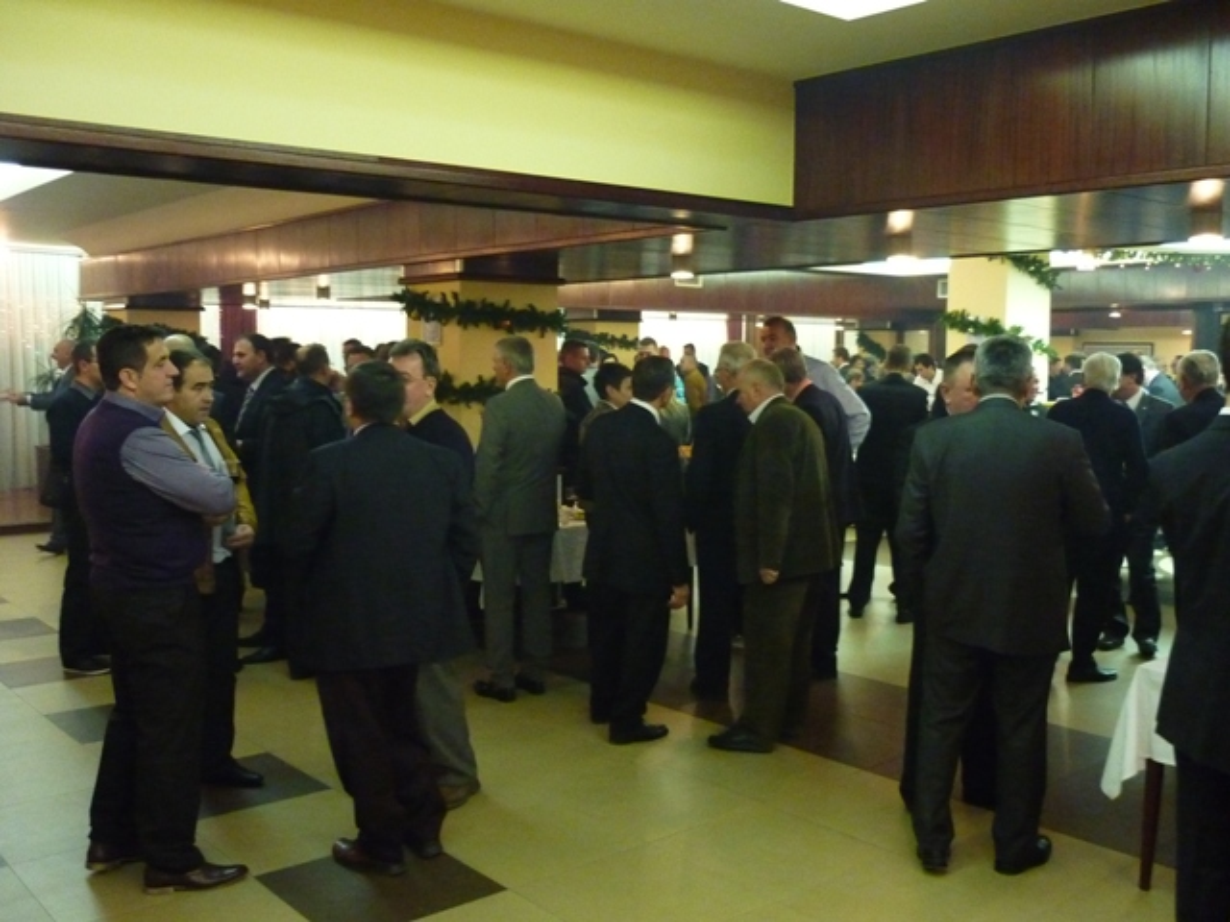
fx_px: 1173
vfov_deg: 42.9
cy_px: 461
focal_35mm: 33
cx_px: 615
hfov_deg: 55.4
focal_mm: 5.5
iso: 800
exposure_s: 1/15
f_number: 2.8
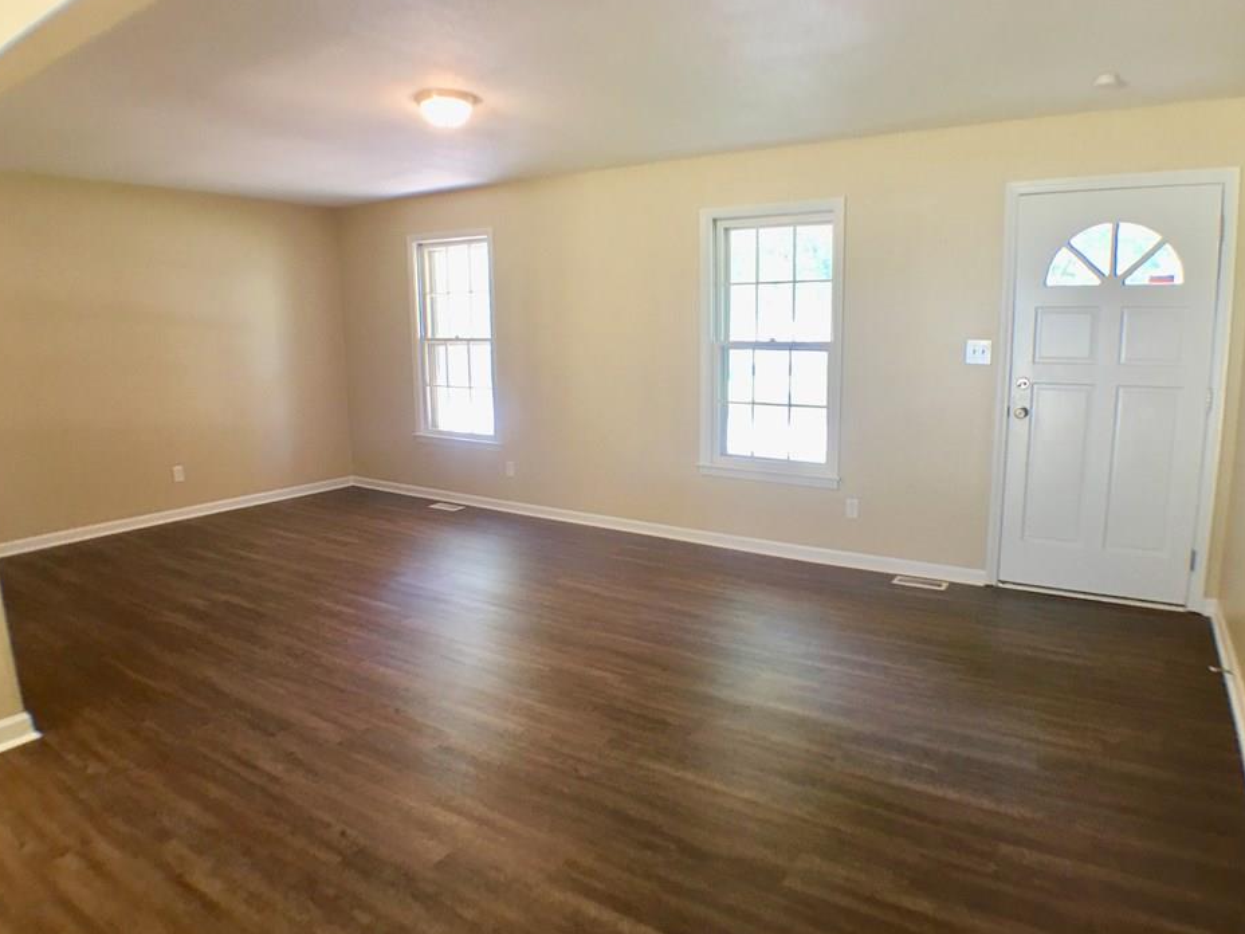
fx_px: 1151
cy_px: 472
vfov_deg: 44.2
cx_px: 648
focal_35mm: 32
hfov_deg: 56.8
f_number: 2.2
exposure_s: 1/15
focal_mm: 4.15
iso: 40
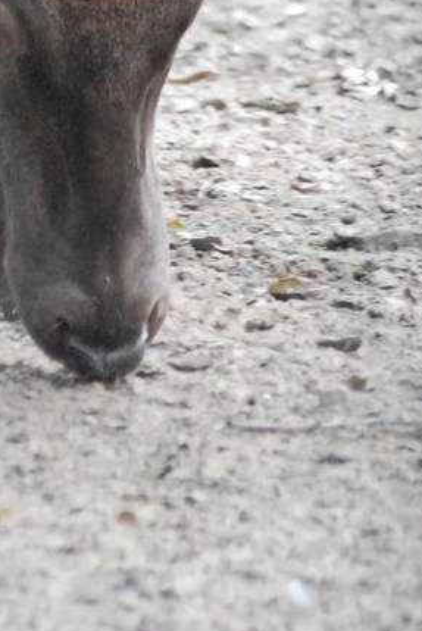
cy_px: -454
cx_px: -133
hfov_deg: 1.4
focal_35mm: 952
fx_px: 16698
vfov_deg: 2.2
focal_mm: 170
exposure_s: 1/160
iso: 1600
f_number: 4.5
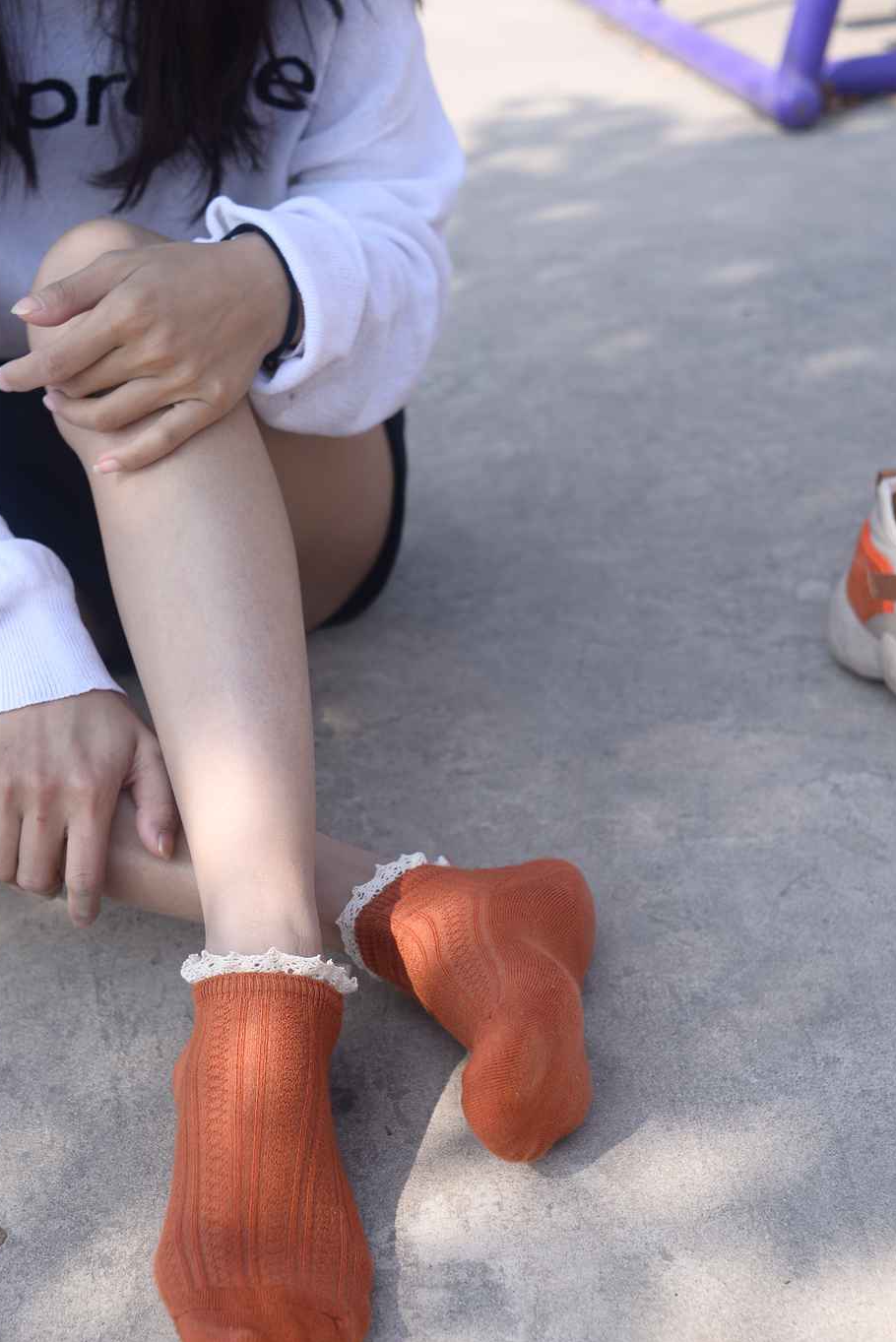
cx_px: 279
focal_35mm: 50
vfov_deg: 39.4
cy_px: 800
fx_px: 1865
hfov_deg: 26.8
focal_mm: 35
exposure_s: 1/640
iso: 160
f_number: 5.6
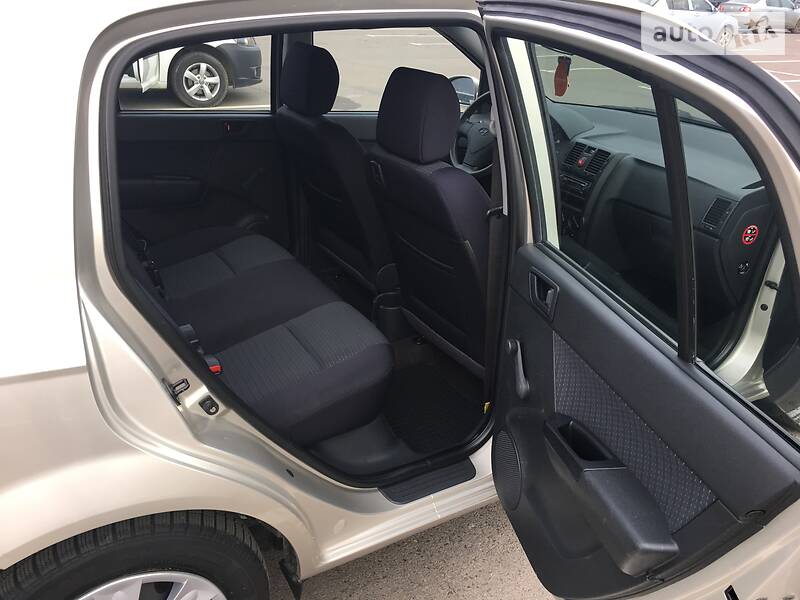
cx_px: 400
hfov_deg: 61.7
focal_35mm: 29
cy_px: 300
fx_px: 670
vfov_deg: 48.2
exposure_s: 1/100
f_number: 2.2
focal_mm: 4.2
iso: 32
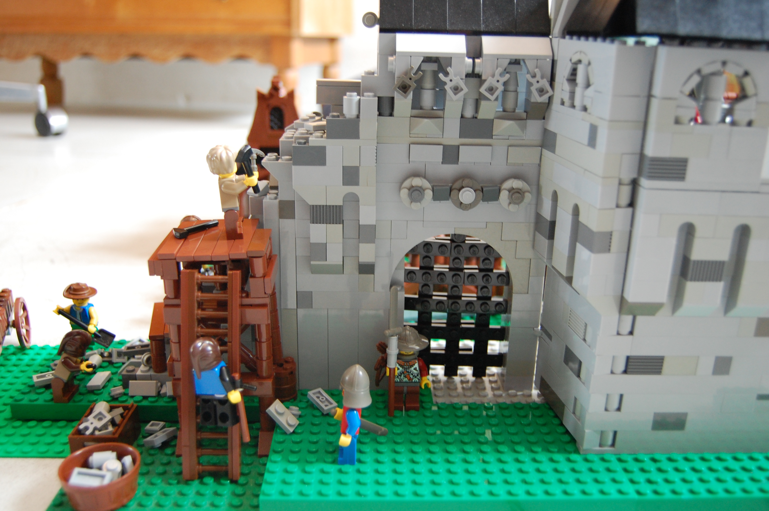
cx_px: 384
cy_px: 256
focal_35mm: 34
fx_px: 736
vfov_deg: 38.3
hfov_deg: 55.1
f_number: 3.8
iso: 800
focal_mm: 23
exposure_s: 1/10
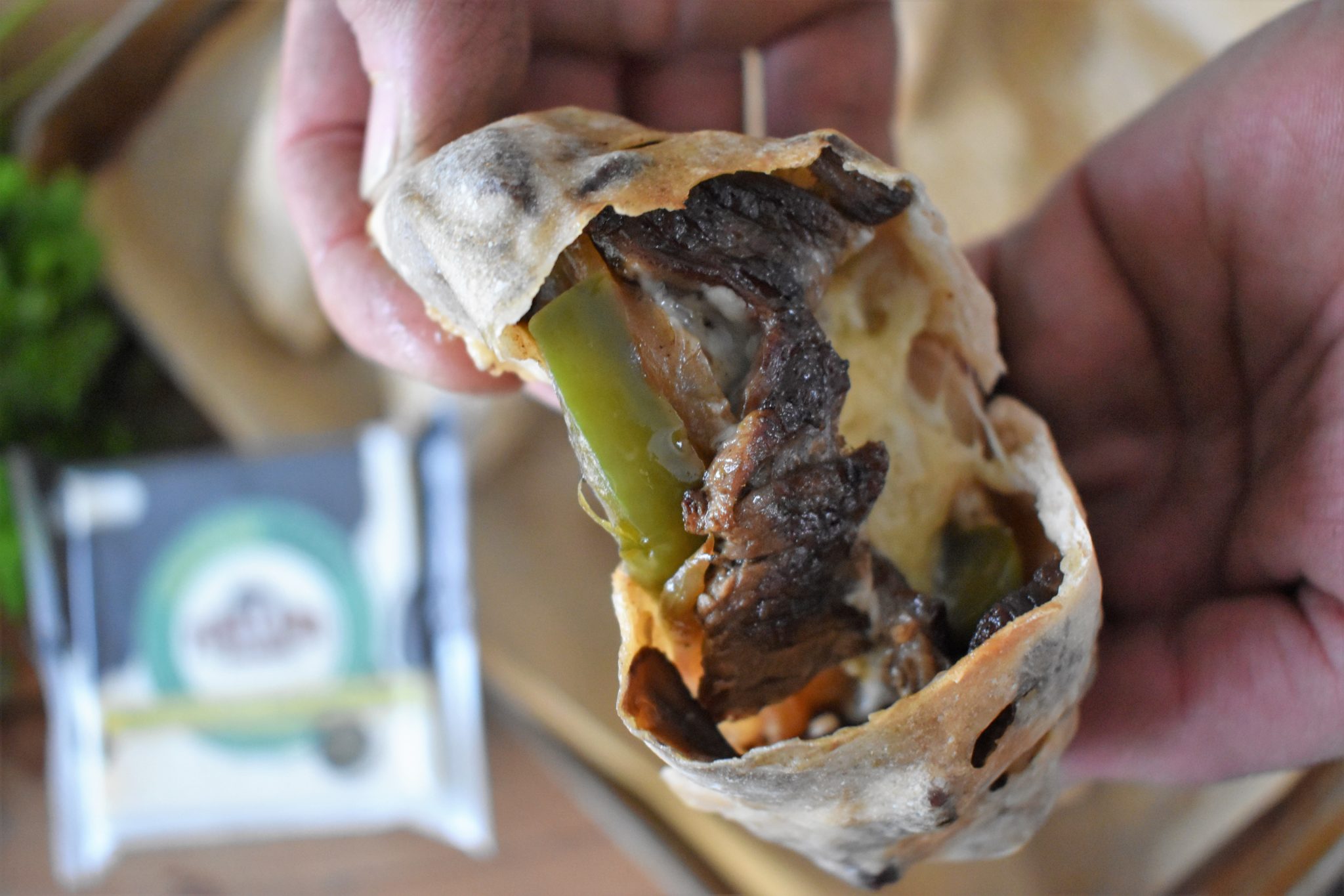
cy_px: 448
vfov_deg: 38.4
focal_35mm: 34
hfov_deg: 55.1
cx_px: 672
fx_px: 1288
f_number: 3.8
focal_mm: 23
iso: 3200
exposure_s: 1/50
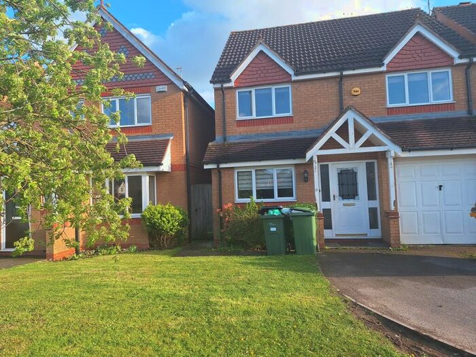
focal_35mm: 23
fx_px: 316
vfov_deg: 58.9
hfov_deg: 73.9
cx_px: 238
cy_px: 178
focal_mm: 5.54
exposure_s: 1/836
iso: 40
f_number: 1.8
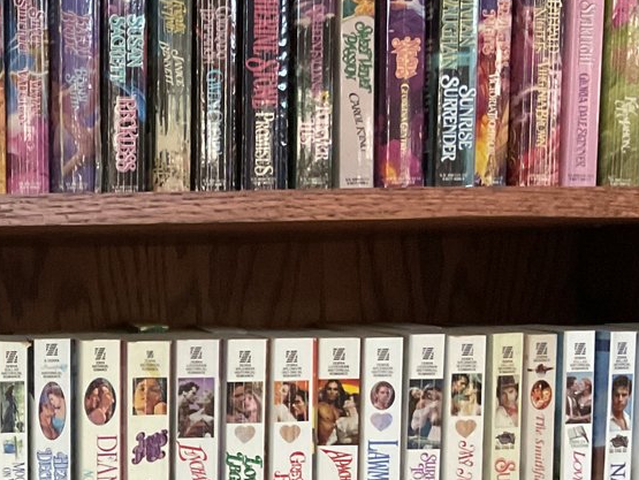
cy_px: 436
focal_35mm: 79
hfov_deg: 23.2
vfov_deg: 18.4
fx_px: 1459
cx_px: -63
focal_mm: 3
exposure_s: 1/40
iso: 250
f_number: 1.8
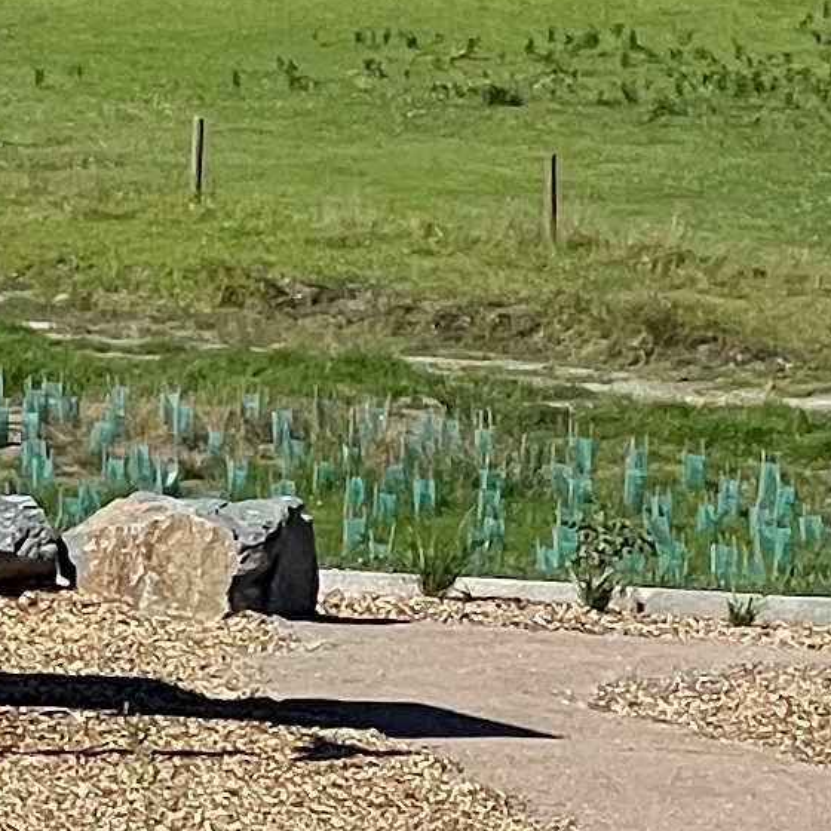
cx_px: -1751
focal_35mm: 490
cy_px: -482
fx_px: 13308
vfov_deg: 3.6
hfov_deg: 3.5
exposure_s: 1/1292
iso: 32
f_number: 2.8
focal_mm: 9
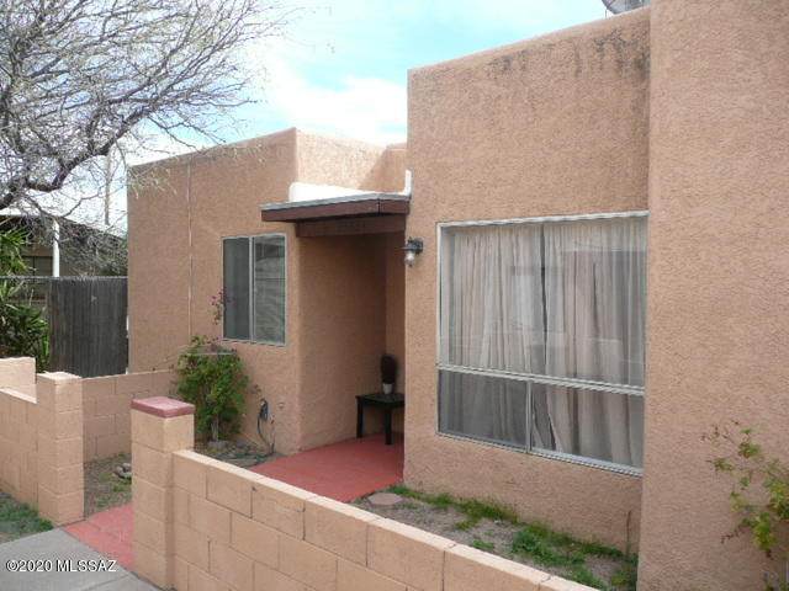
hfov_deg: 63.4
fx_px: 638
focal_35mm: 28
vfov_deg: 49.7
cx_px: 394
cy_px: 296
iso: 100
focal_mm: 4.6
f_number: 3.3
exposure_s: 1/320
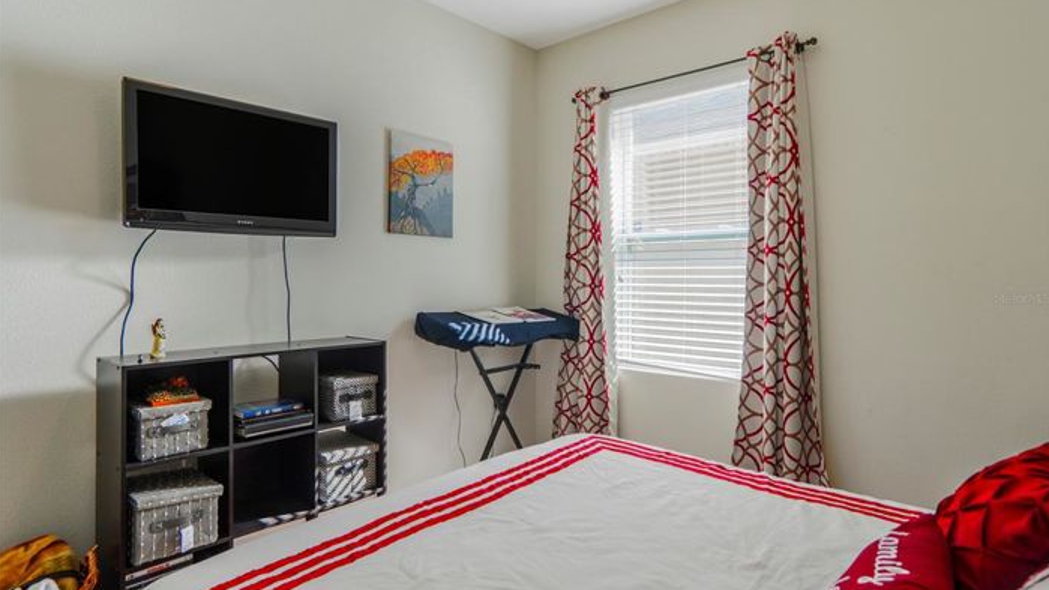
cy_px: 298
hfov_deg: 89.6
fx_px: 528
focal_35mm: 19
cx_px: 524
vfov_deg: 58.3
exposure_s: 1/60
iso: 100
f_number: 2.8
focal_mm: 12
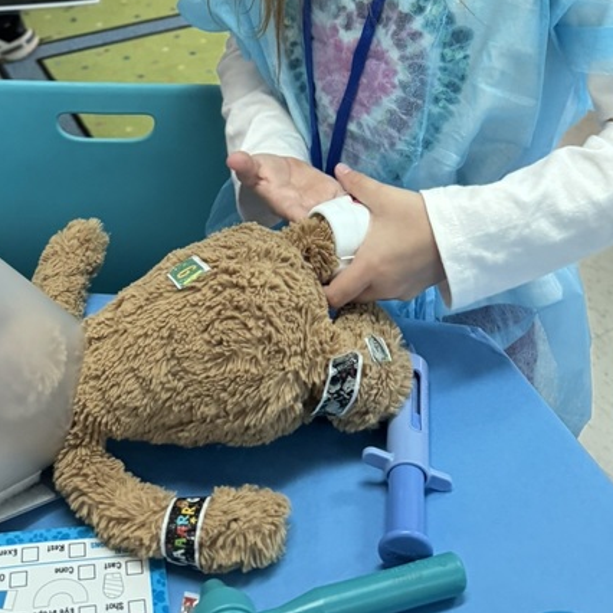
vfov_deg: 30.5
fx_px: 1022
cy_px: -30
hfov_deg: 33.4
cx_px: 337
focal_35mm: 51
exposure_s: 1/60
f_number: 1.78
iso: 400
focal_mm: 6.76
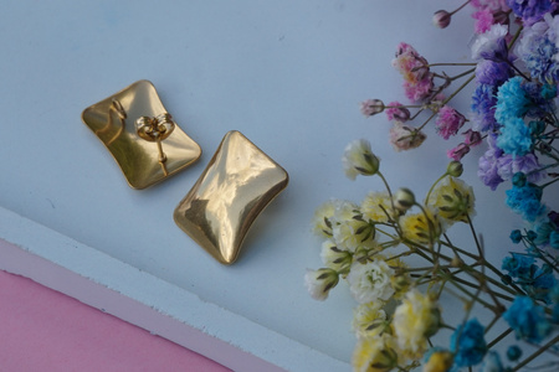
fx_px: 1071
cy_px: 186
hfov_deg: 29.2
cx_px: 280
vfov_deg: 19.7
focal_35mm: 69
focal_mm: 46
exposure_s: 1/125
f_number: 11
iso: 100
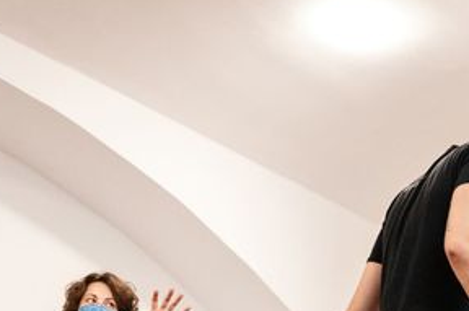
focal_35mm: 79
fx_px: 1027
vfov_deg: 16.7
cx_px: 348
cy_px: 334
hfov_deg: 25.4
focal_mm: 35
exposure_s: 1/320
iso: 8000
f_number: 2.8
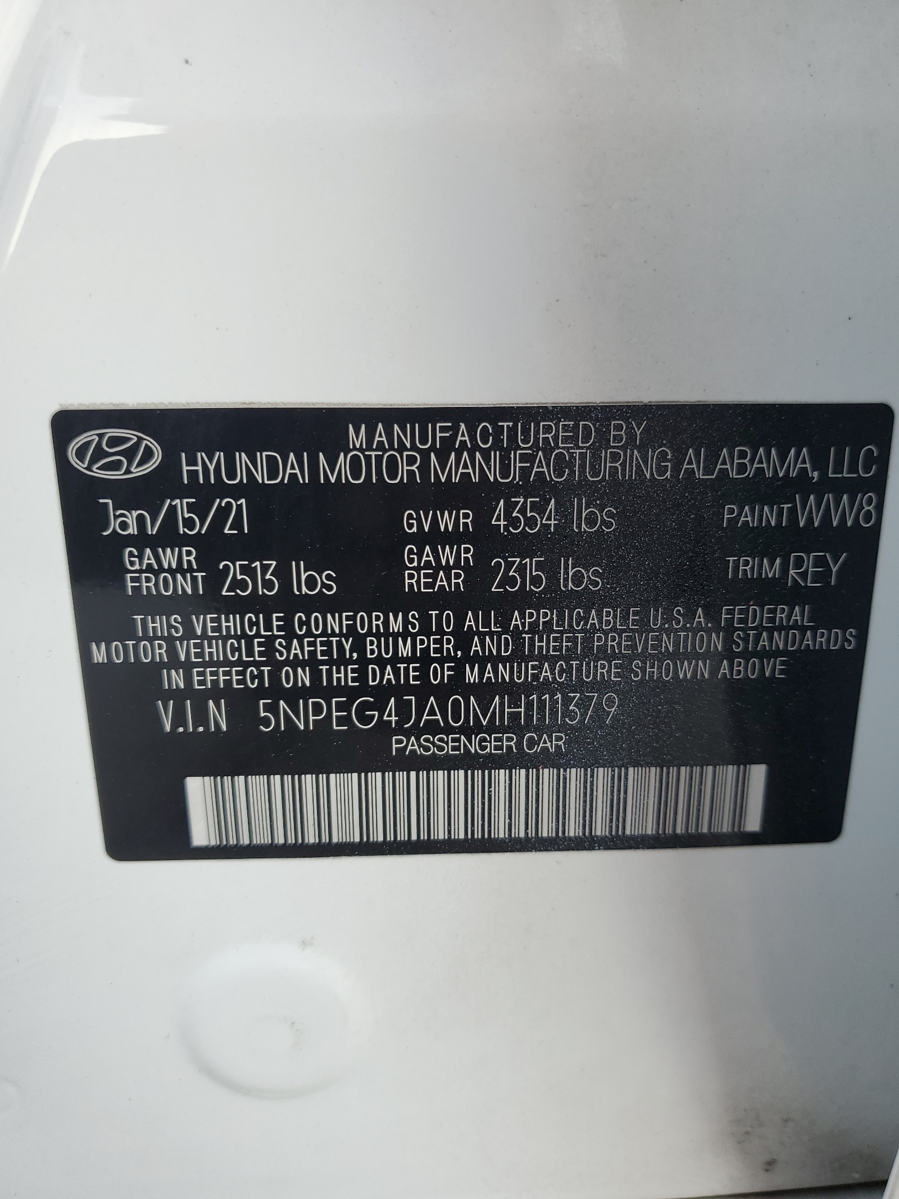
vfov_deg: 67.3
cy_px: 600
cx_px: 450
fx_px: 900
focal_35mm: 26
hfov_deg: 53.1
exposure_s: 1/278
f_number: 1.5
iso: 50
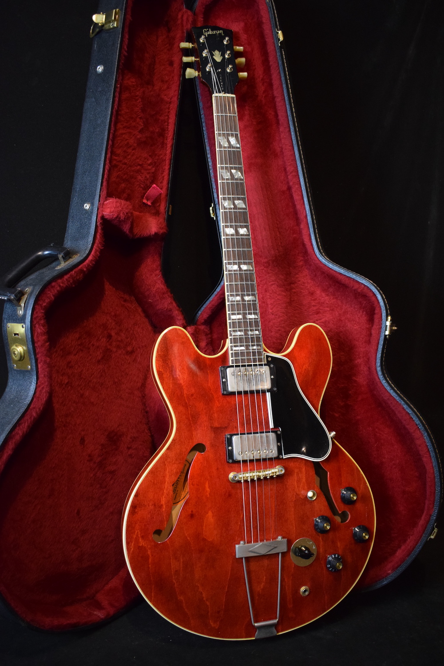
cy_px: 333
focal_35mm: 33
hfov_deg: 40.0
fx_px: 610
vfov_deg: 57.2
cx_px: 222
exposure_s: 1/60
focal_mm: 22
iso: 2500
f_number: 3.8
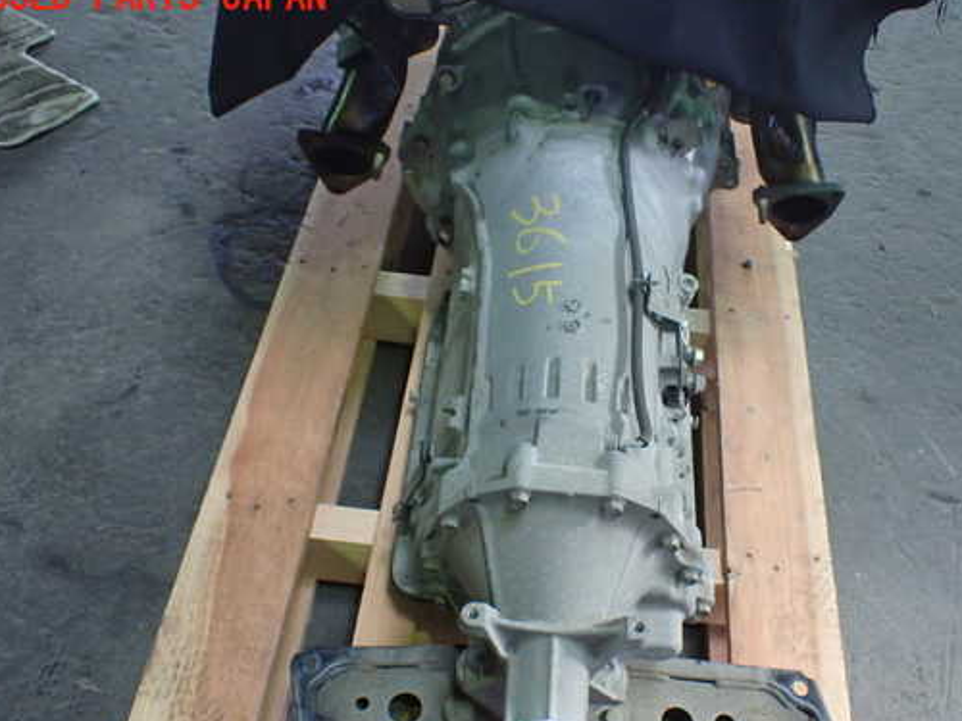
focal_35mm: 36
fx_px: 1000
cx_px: 554
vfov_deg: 39.6
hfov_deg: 51.2
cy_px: 406
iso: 640
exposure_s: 1/125
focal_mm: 5.4
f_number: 2.3
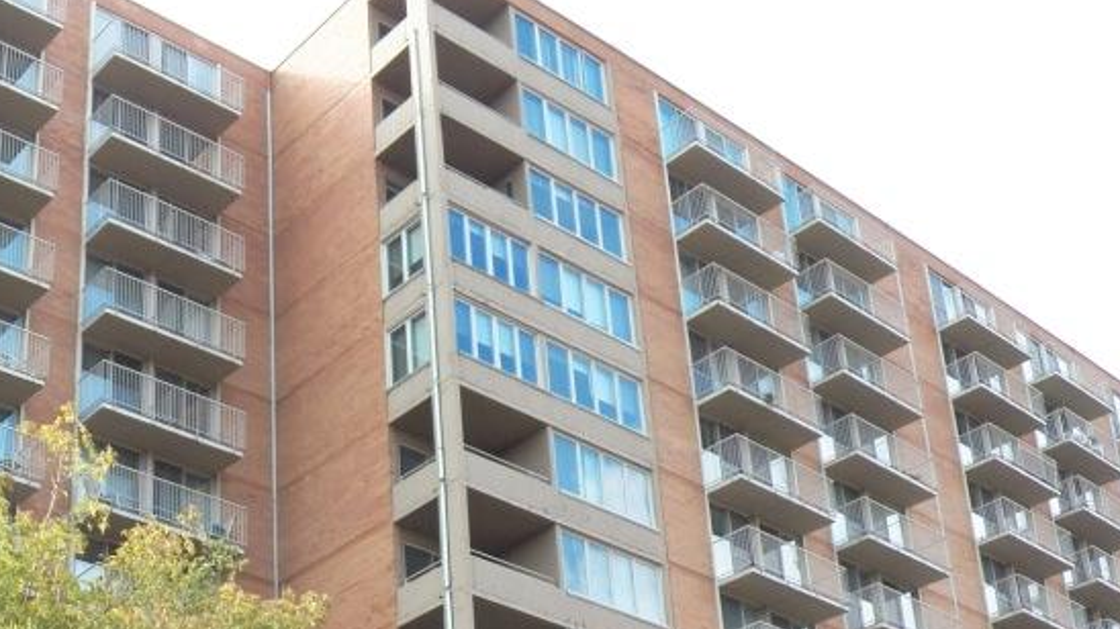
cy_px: 774
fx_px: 1692
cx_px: 276
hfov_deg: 35.8
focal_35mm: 57
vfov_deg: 19.7
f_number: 4
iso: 125
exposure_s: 1/250
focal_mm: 4.9
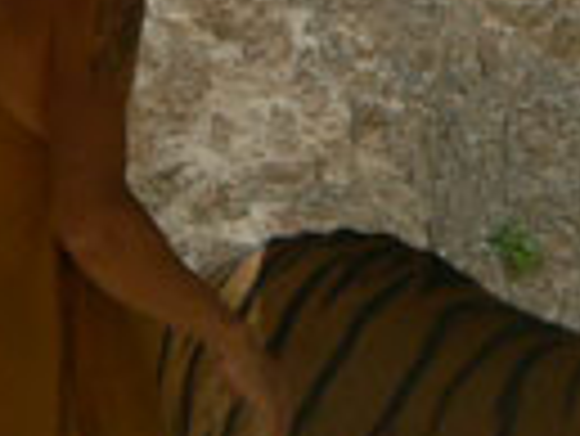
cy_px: 508
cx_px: 427
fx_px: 11488
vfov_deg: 2.2
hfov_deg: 2.9
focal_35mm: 685
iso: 80
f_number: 4
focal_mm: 19.4
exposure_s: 1/500
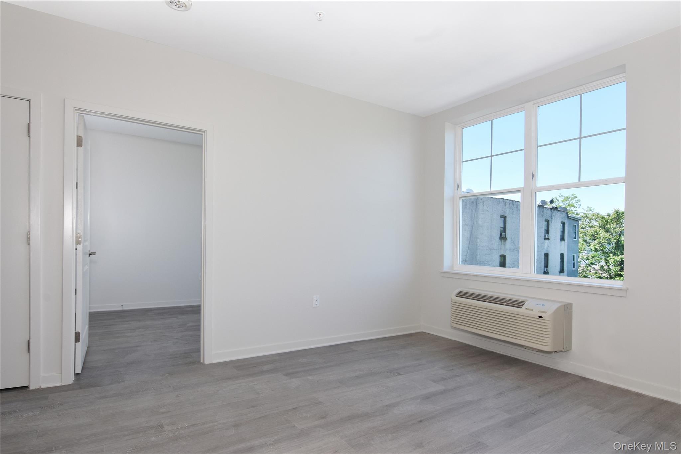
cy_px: 227
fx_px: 340
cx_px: 340
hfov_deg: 90.0
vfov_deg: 67.3
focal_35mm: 18
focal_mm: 12
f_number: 11
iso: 400
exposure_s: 1/100
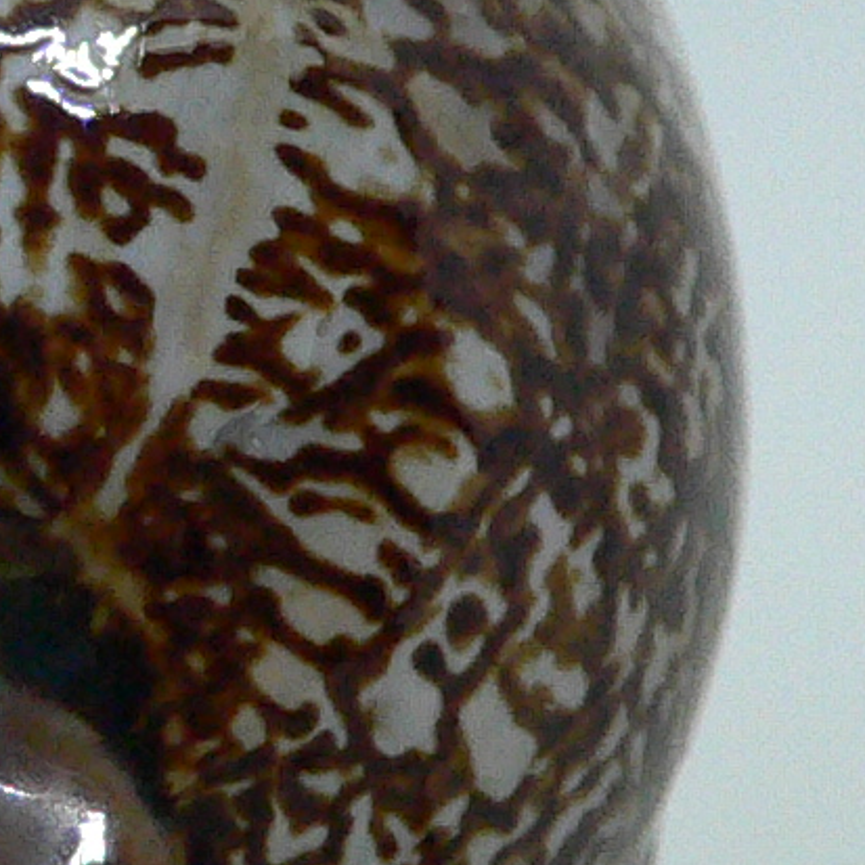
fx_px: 4269
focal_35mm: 151
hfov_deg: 11.4
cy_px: 532
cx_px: -132
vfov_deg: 11.6
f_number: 2.8
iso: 200
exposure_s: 1/40
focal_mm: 4.6
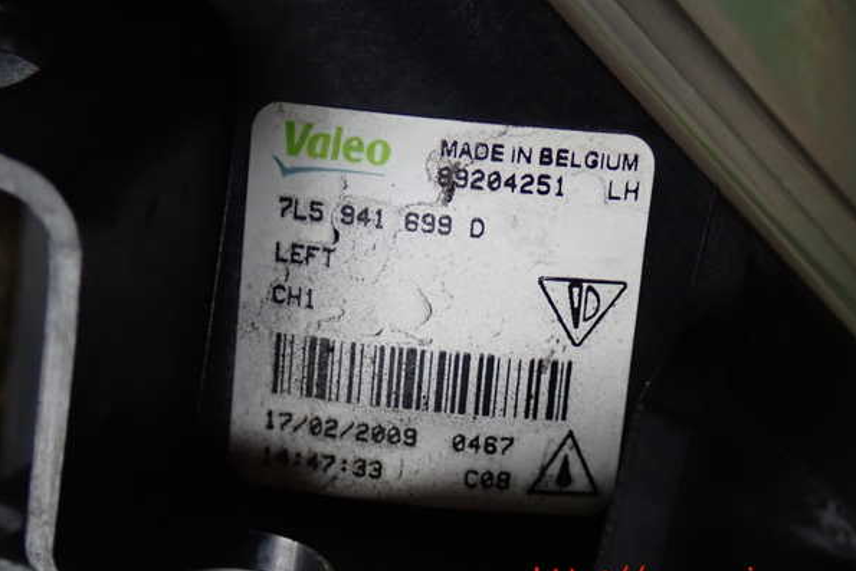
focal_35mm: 65
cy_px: 276
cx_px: 427
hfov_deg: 31.0
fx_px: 1546
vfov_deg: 20.9
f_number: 3.6
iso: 800
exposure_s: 1/50
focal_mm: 11.09
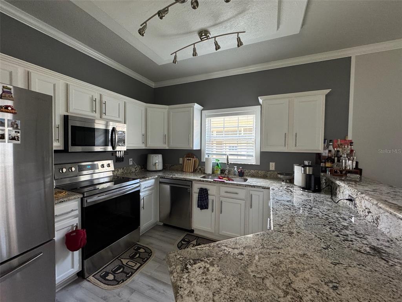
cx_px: 201
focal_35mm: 14
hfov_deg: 102.1
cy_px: 151
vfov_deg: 85.7
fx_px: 163
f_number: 2.2
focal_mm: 2.22
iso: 400
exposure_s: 1/60
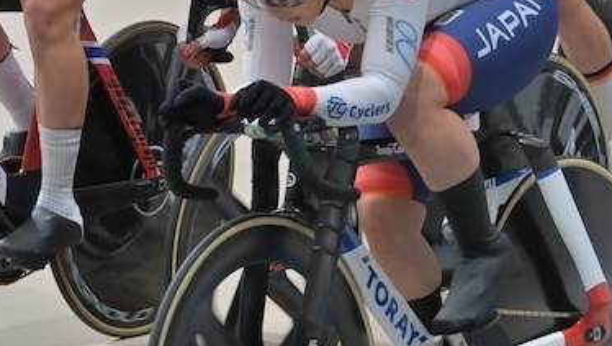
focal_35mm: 235
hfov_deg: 9.2
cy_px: 209
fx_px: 3816
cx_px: 277
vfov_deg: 5.2
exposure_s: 1/500
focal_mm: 105
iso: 1600
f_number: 8
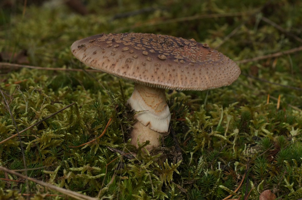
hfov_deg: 15.2
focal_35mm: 135
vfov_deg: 10.1
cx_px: 151
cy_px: 100
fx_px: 1131
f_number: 11
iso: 1600
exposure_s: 1/160
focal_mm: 90
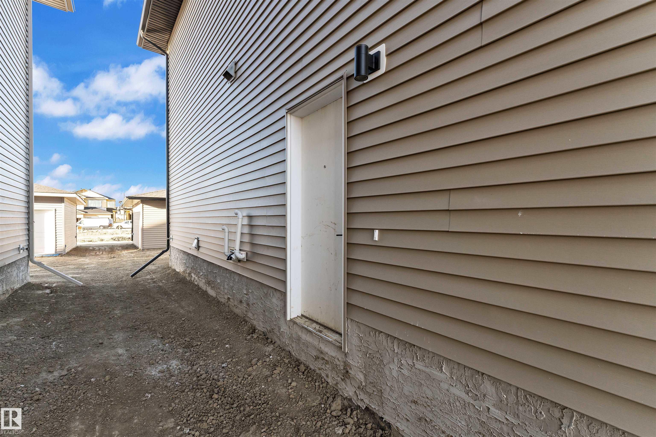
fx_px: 282
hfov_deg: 98.5
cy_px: 218
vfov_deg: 75.5
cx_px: 328
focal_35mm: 16
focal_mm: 15.5
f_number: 7.1
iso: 1000
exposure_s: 1/250
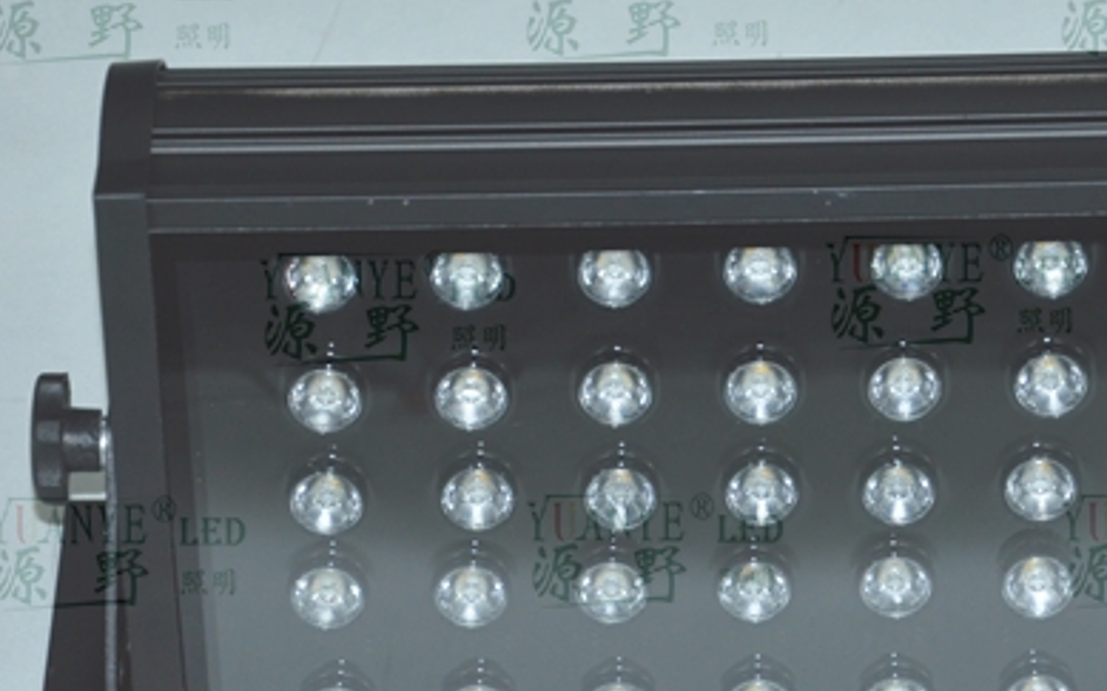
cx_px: 800
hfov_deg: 10.2
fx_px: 6214
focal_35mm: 206
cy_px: 546
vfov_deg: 6.4
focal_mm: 70
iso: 400
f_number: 5.3
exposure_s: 1/30
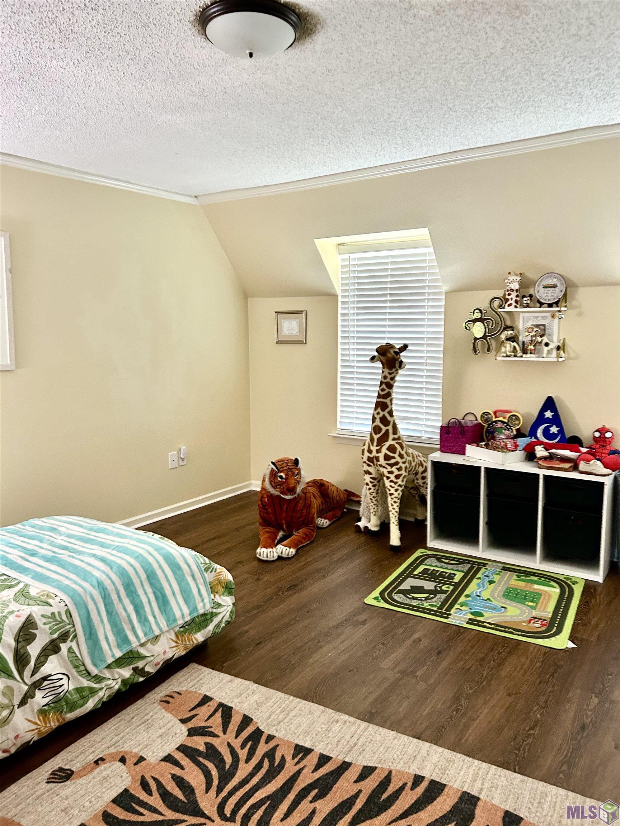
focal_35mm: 26
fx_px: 621
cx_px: 310
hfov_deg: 53.1
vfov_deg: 67.3
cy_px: 413
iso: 250
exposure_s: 1/60
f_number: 1.5
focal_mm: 5.7
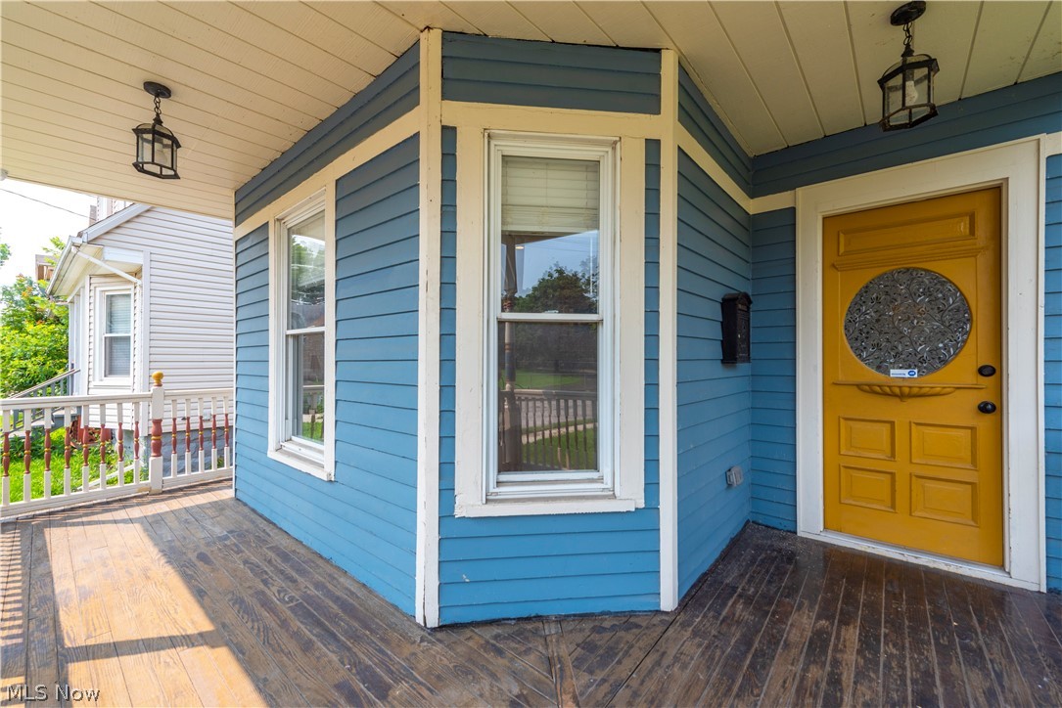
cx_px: 531
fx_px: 413
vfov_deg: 81.2
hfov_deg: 104.2
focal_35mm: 14
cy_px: 354
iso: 200
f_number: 9
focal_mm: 14
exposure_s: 1/160
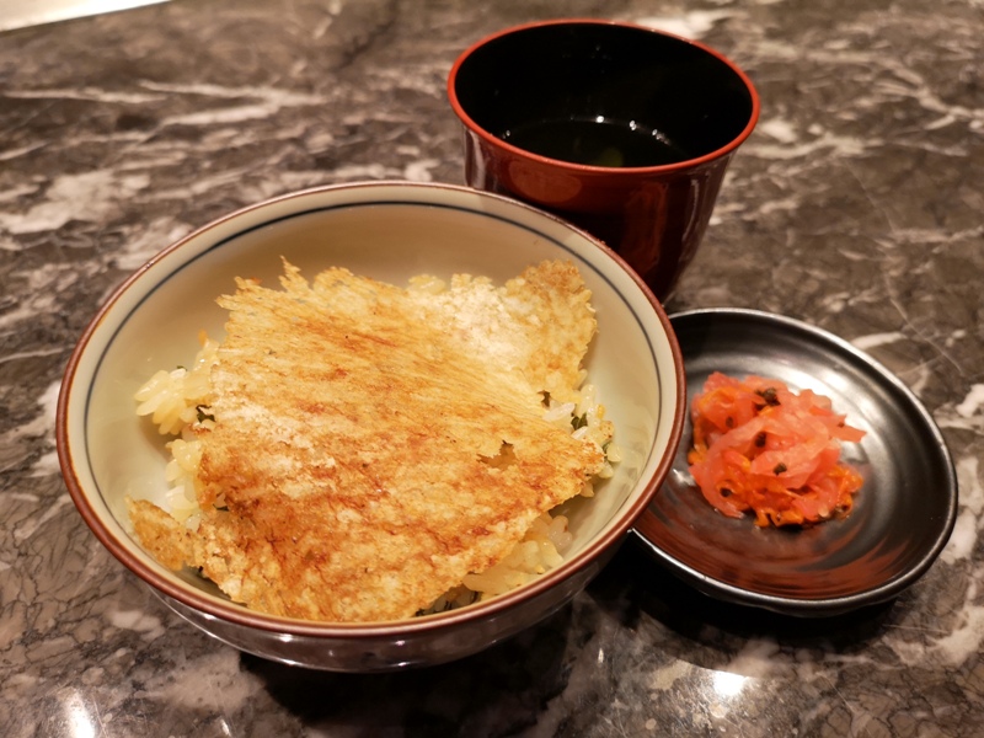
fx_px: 768
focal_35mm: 27
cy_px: 369
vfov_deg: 51.4
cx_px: 492
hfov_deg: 65.3
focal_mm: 3.95
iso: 250
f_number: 1.8
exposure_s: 1/120
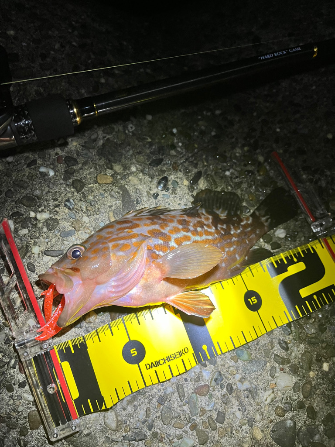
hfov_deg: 53.1
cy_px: 224
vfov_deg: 67.3
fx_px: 335
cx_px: 168
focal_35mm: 26
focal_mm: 5.1
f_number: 1.6
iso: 125
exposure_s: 1/60
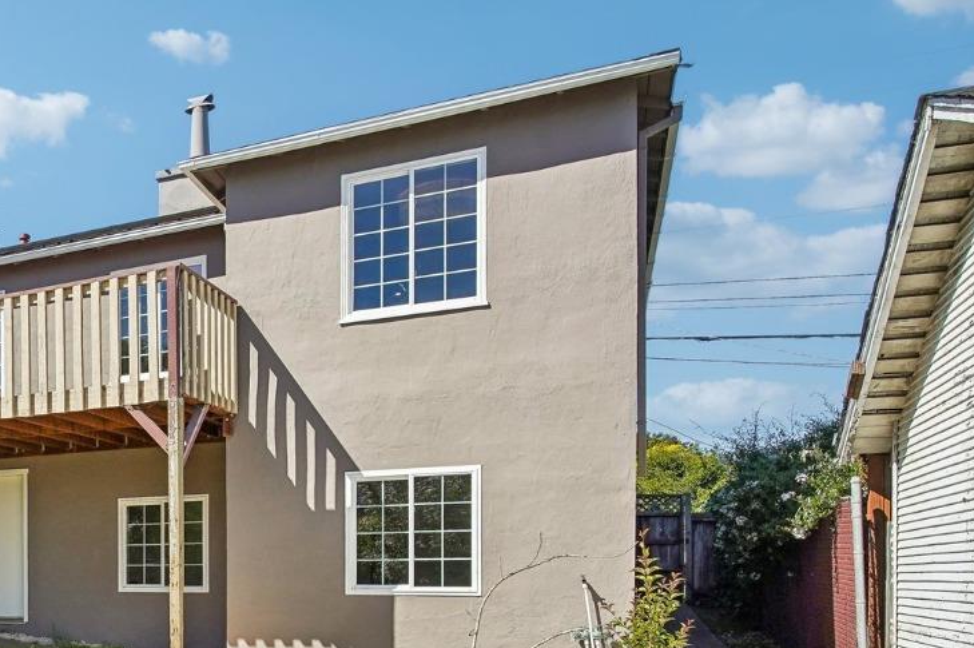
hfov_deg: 46.9
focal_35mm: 35
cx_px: 35
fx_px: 946
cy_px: 559
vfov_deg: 35.9
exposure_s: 1/1000
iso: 400
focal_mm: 17
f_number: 8
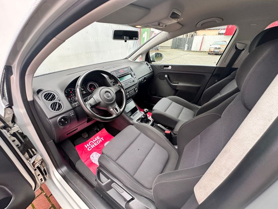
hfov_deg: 102.1
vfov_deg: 85.7
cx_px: 139
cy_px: 104
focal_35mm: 14
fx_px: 112
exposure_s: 1/99
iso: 160
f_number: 2.2
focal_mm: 2.22
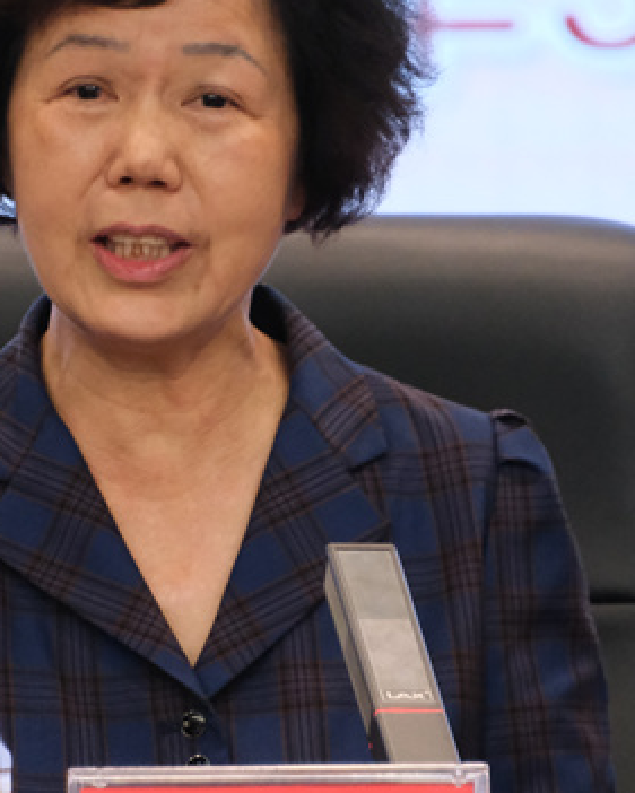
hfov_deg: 1.6
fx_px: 22589
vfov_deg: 2.0
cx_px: 165
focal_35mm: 962
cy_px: 417
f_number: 6.3
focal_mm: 300
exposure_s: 1/180
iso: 6400
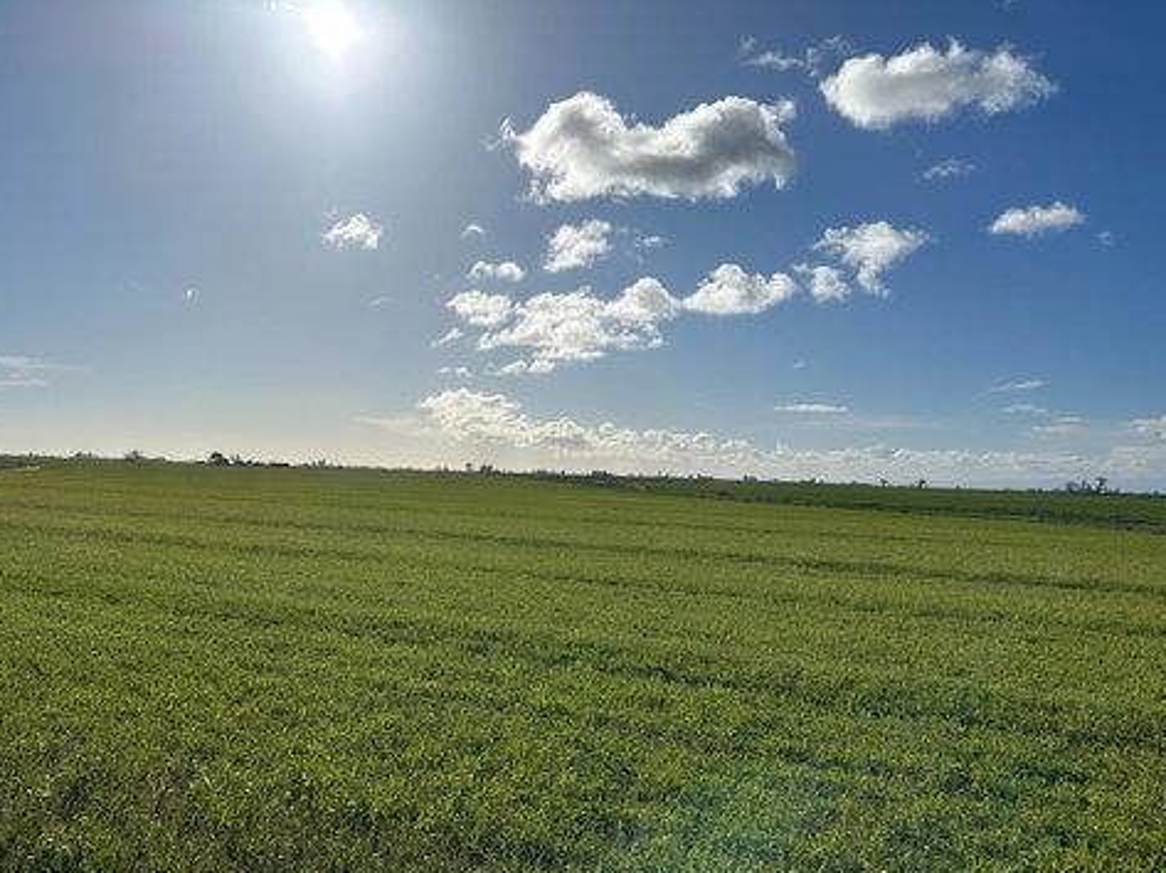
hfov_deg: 67.2
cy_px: 469
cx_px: 537
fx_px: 875
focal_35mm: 26
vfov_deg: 53.0
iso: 80
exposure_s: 1/18519
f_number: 1.78
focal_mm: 6.86
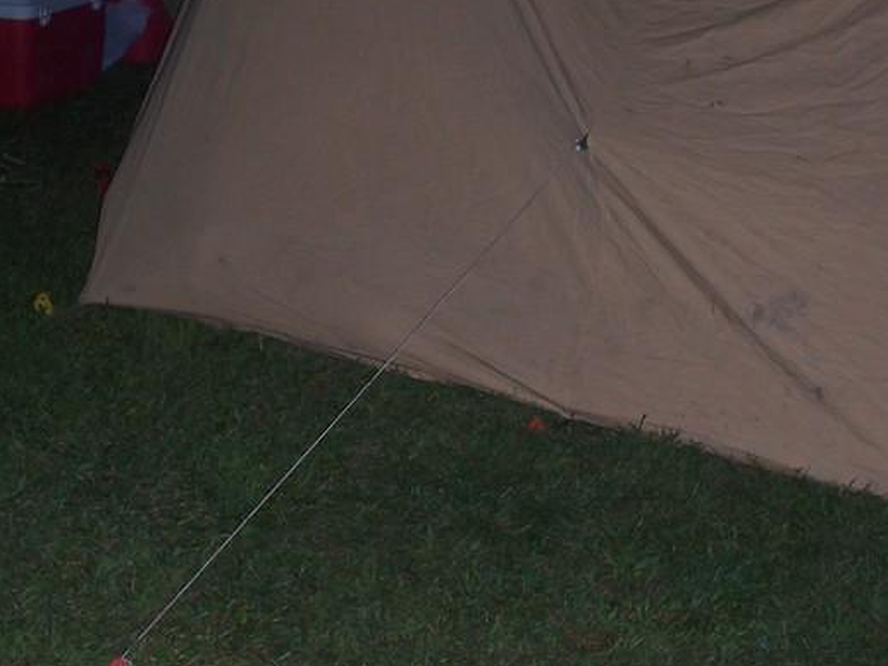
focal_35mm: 88
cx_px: 439
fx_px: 2257
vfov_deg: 16.8
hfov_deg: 22.3
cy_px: 291
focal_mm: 10.8
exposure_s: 1/90
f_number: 4
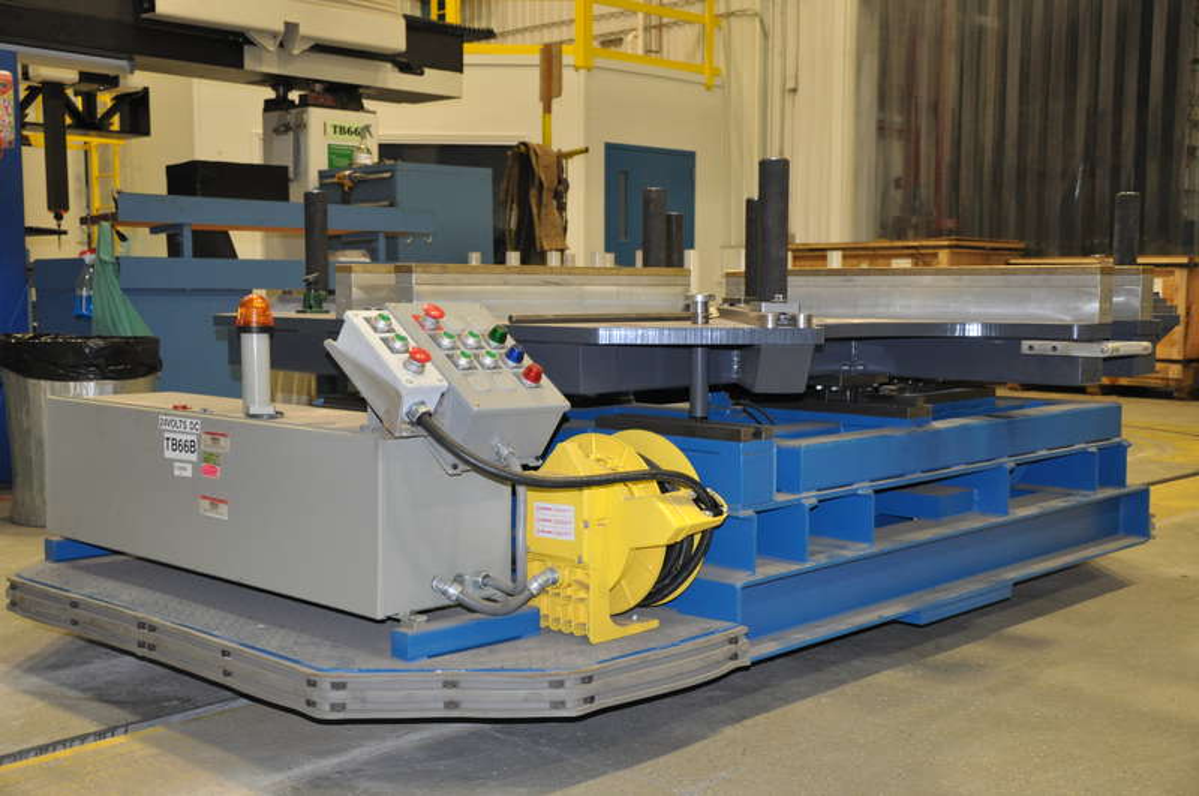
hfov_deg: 46.5
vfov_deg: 31.8
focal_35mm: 42
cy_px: 398
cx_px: 600
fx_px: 1397
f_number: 4
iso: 800
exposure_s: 1/30
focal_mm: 28
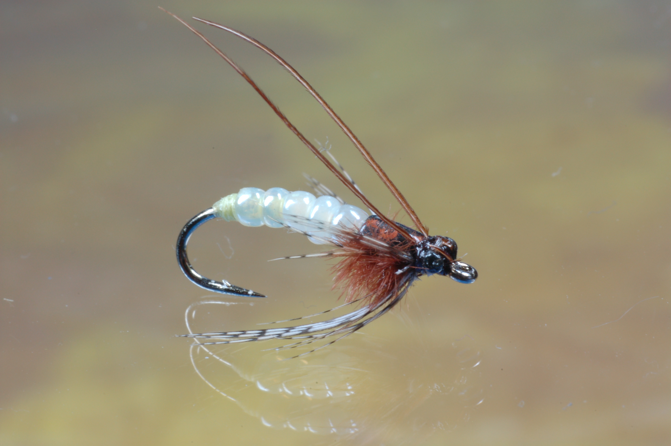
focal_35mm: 105
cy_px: 223
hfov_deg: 19.5
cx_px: 336
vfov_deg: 13.0
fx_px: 1955
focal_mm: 70
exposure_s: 1/2.5
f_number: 22
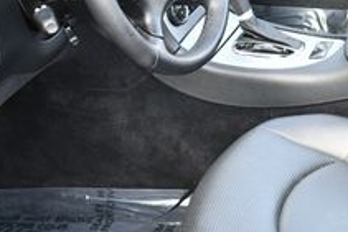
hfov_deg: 18.1
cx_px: 376
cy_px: 74
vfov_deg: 12.6
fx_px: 1054
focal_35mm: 109
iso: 800
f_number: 3.5
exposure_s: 1/250
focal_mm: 18
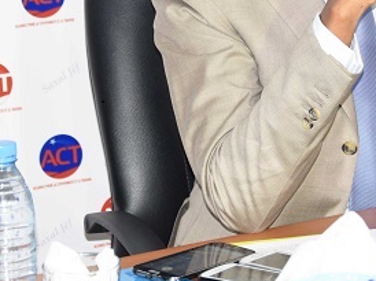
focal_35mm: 190
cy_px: -3
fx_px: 2062
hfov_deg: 10.4
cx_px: 339
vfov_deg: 7.8
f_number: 5
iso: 800
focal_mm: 52
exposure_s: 1/60
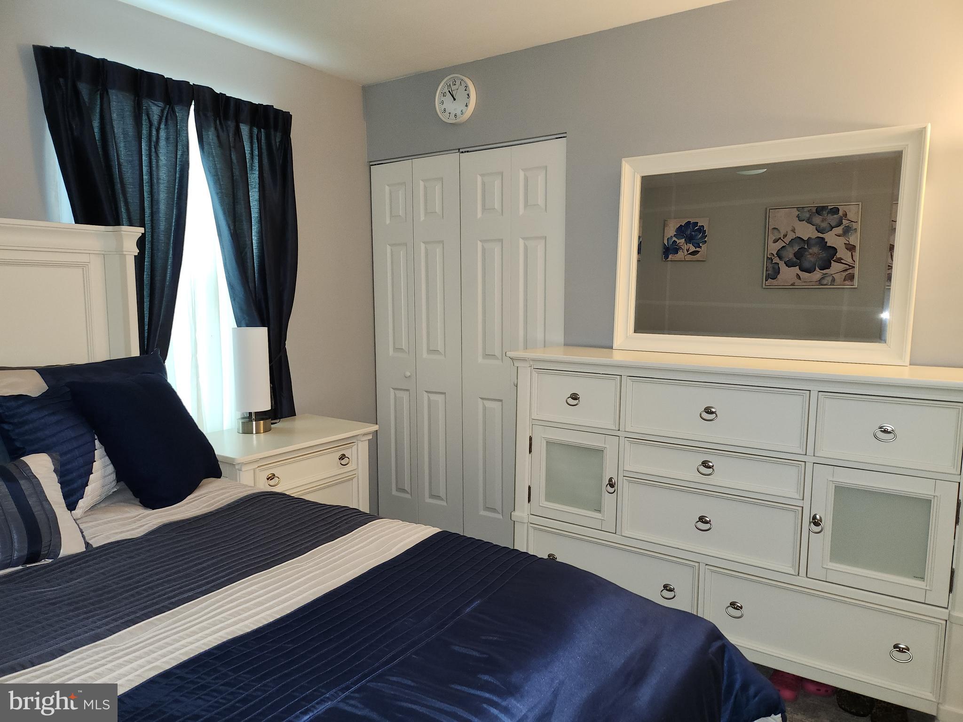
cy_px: 361
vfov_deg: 56.8
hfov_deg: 71.6
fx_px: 668
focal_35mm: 24
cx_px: 482
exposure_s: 1/15
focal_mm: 5
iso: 125
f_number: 1.8
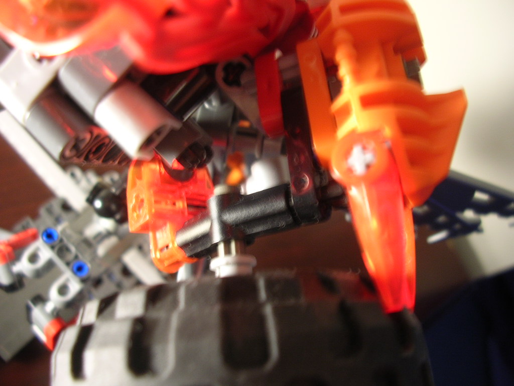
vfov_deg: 40.7
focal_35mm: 35
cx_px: 257
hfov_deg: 52.6
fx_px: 520
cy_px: 193
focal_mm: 5.8
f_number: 2.8
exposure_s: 1/7.6
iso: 50
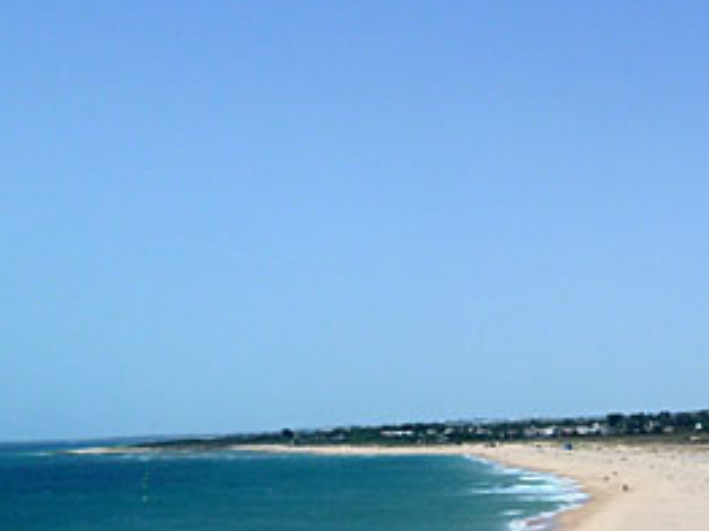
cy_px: 518
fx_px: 1494
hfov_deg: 24.8
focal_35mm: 73
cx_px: 779
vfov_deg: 19.6
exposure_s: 1/800
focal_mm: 5.3
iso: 80
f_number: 5.6
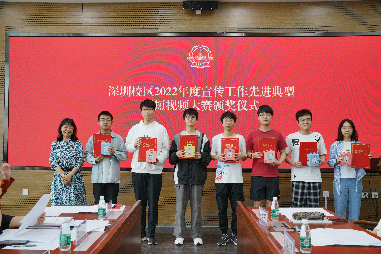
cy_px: 127
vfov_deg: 38.5
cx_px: 190
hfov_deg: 55.2
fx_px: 364
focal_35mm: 34
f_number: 5.6
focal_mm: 34.4
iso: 1000
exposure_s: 1/60
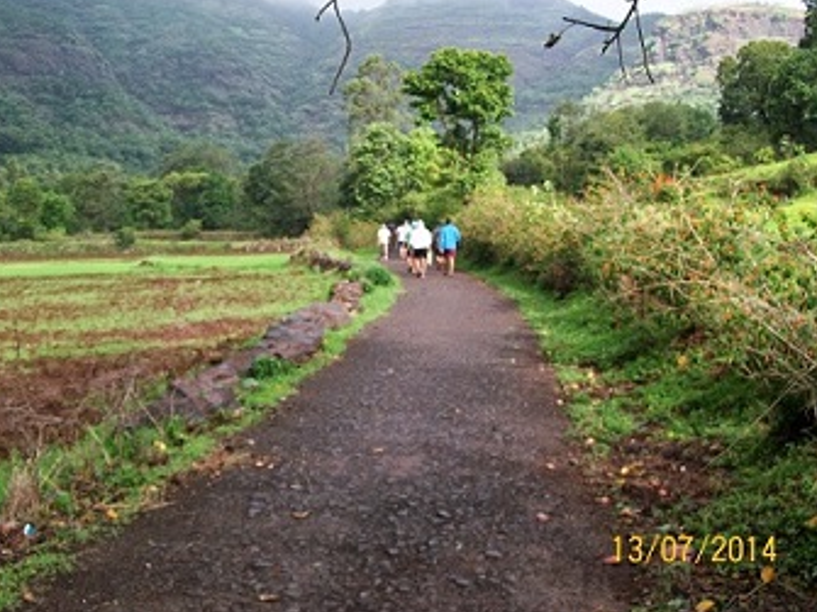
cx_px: 339
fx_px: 1015
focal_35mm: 43
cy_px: 266
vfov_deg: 33.5
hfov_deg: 43.7
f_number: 2.7
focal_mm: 6
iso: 80
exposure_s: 1/320
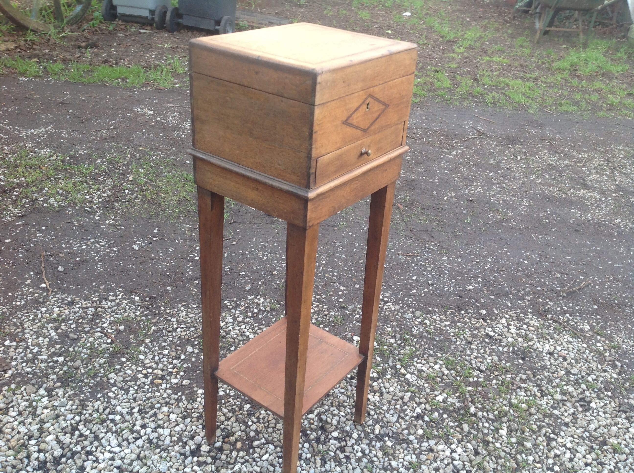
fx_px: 640
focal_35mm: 35
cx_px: 317
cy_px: 236
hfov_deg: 52.7
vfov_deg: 40.6
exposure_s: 1/60
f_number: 2.4
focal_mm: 4.28
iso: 50
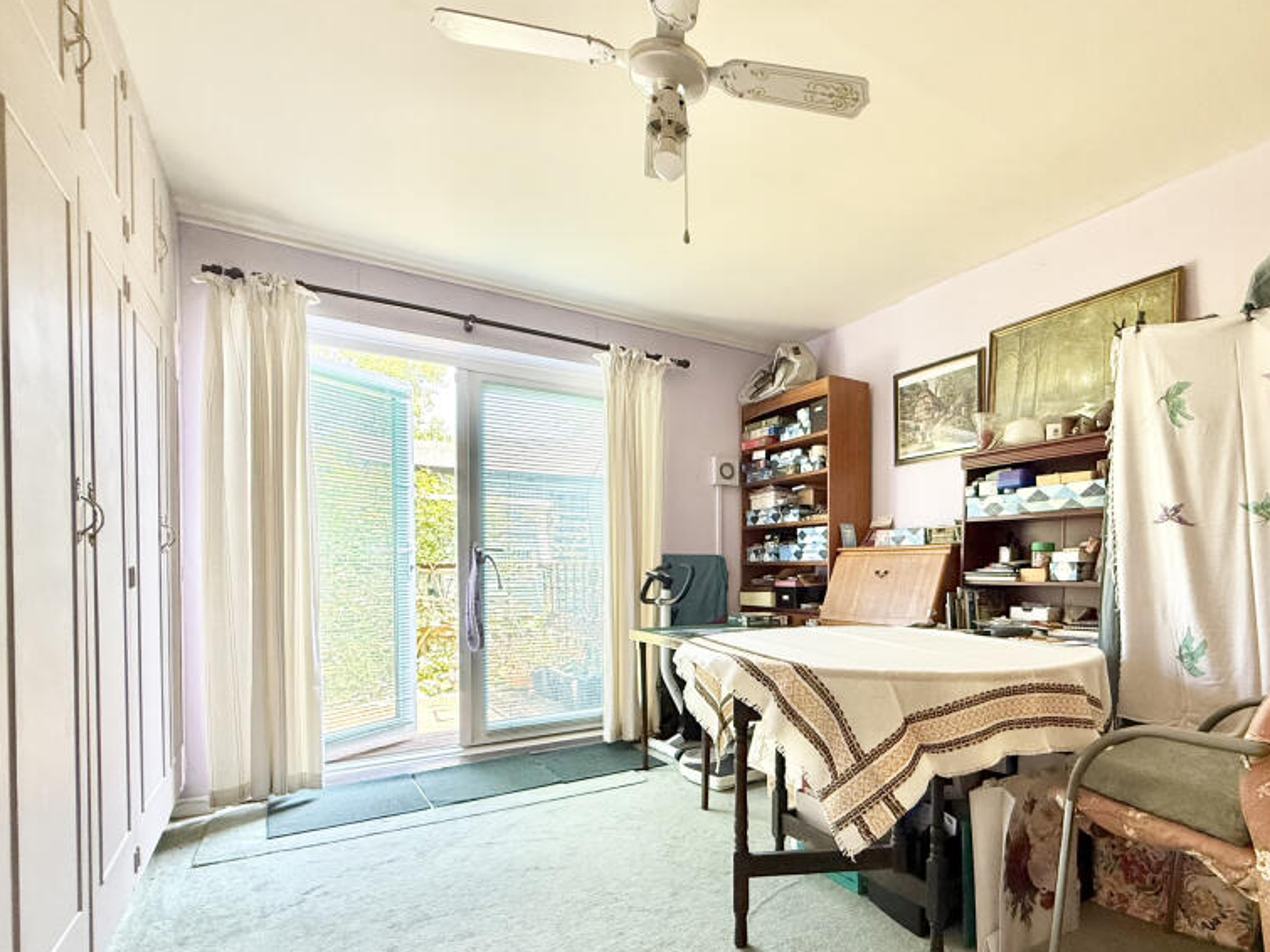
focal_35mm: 19
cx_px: 831
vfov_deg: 67.8
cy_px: 582
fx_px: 697
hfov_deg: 82.2
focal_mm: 2.22
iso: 250
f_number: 2.2
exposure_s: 1/100
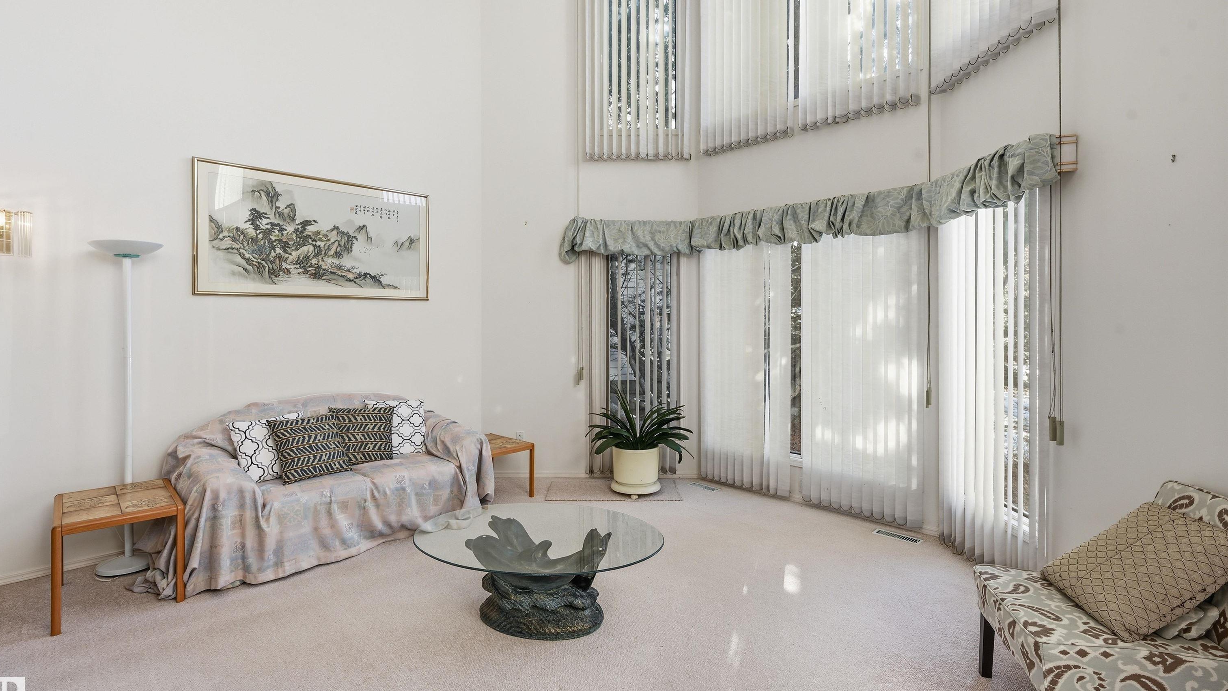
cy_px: 317
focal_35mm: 18
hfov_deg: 94.2
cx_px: 608
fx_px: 571
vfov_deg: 62.3
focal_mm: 16.5
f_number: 8
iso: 100
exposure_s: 1/125
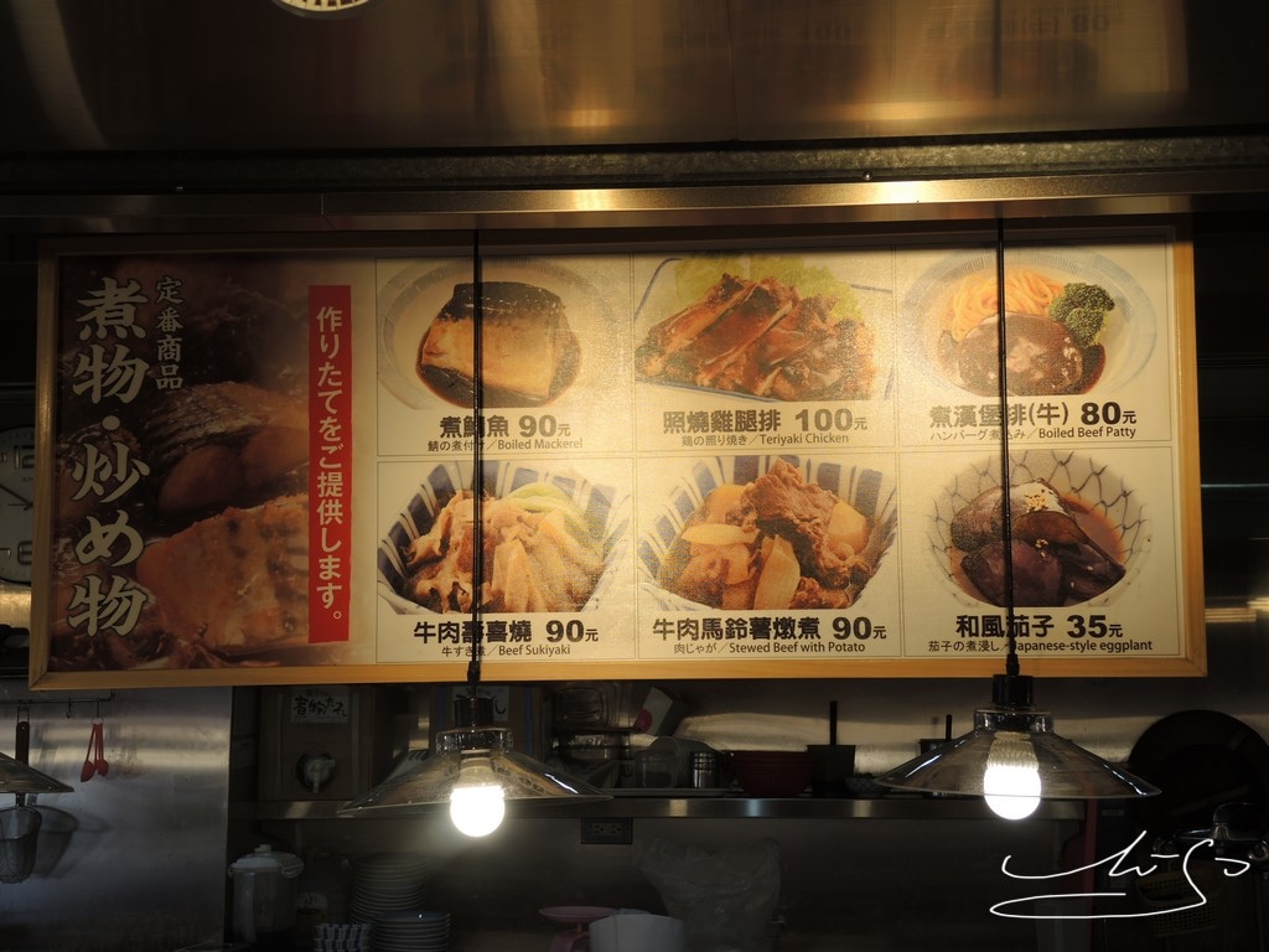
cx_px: 634
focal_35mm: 50
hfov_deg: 38.2
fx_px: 1833
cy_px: 476
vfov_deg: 29.1
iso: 80
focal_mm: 11
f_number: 2.8
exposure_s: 1/125
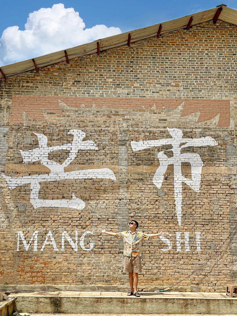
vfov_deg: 39.7
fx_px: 438
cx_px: 118
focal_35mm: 48
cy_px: 158
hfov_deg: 30.3
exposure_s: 1/5000
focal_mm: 6.86
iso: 64
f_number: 1.8
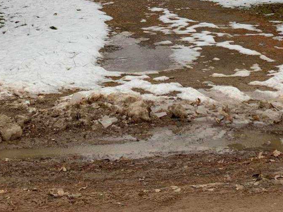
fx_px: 629
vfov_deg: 18.4
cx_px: 152
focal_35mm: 77
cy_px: -23
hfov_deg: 25.3
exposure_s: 1/121
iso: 32
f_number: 1.8
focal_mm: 4.25
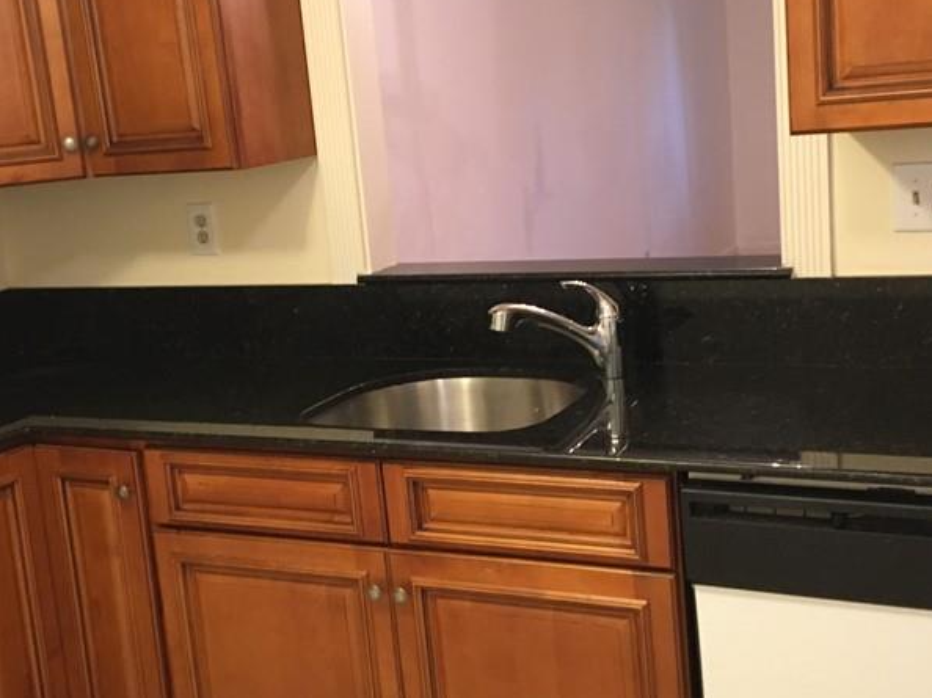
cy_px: 356
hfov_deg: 38.2
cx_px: 450
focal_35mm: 50
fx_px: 1346
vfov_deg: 29.1
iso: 200
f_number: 2.2
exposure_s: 1/17
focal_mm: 4.15
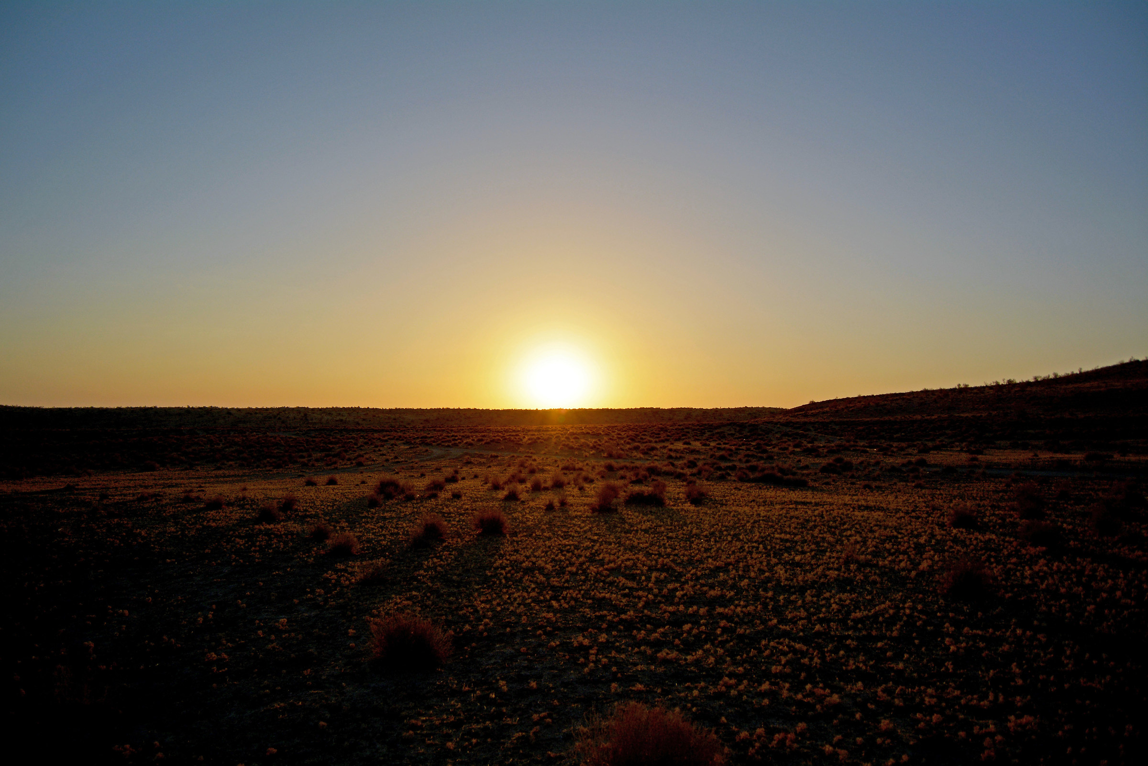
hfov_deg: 67.4
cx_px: 574
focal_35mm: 27
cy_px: 383
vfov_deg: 47.9
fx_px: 861
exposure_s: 1/3200
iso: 100
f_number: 3.5
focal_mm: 18
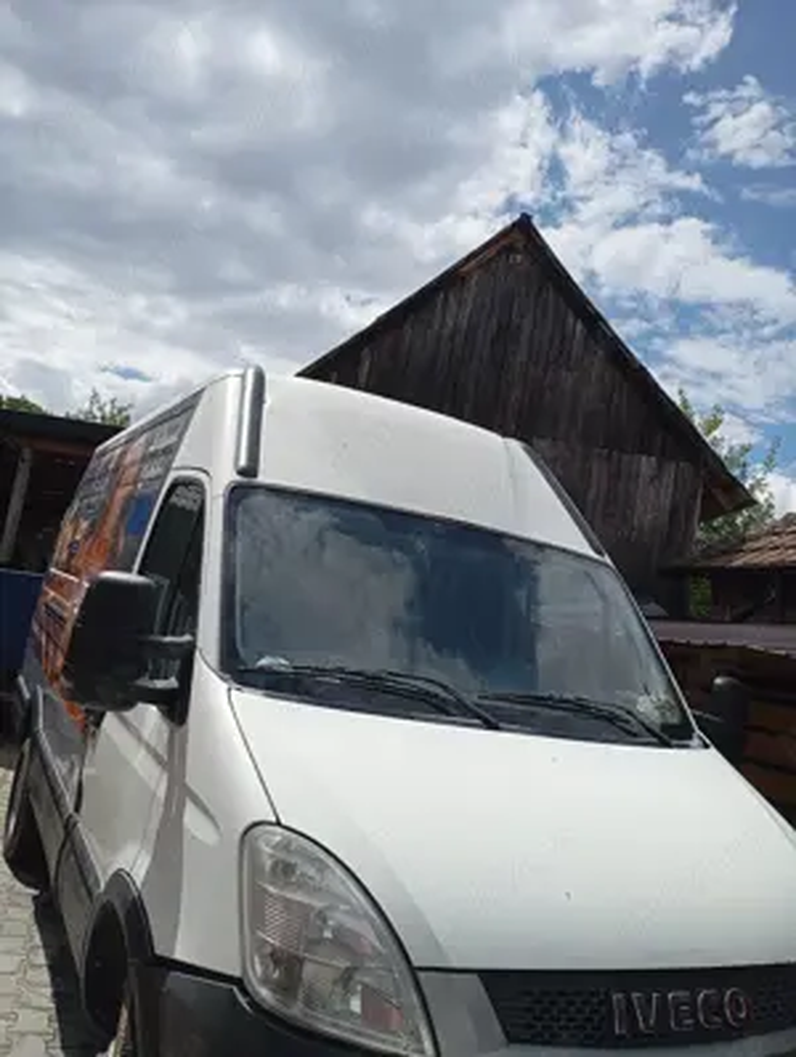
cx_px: 398
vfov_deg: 63.4
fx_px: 856
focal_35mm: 28
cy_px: 528
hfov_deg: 49.9
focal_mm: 4.27
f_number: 1.8
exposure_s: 1/1326
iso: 100
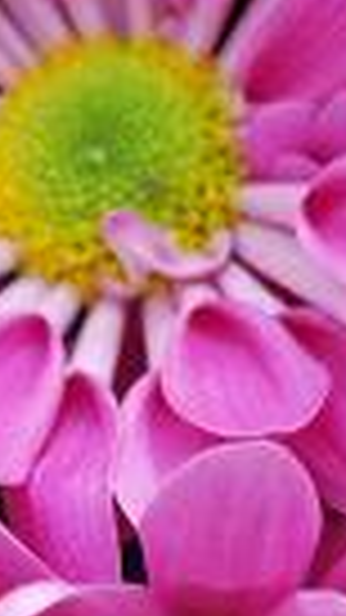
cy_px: 166
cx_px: 440
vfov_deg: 10.2
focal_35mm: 211
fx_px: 3444
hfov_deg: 5.7
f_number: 8
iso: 140
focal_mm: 46
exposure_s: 1/60
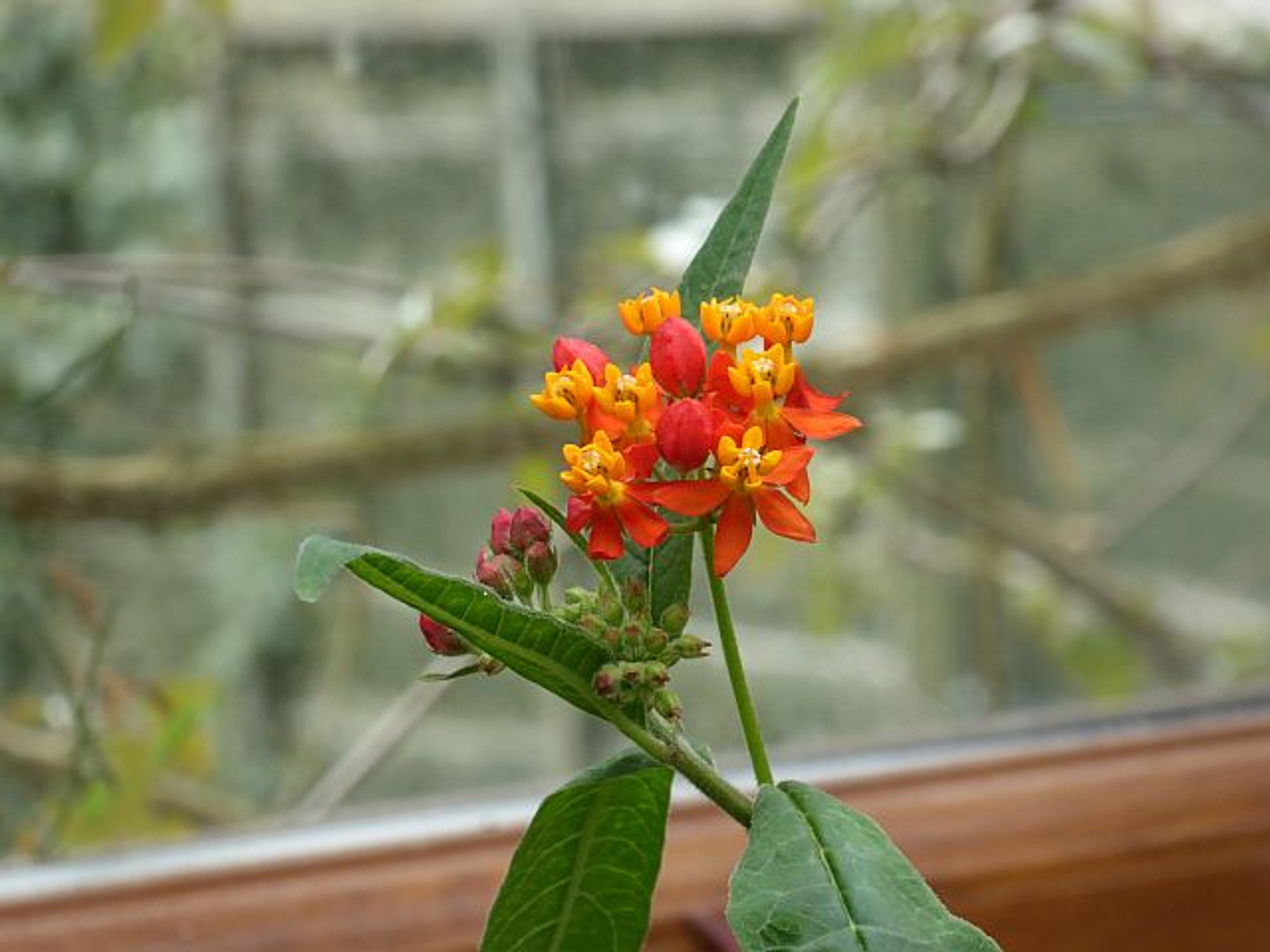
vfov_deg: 8.0
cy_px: 476
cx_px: 635
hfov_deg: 10.7
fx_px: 6787
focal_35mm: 185
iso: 320
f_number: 5.6
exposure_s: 1/80
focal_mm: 33.2
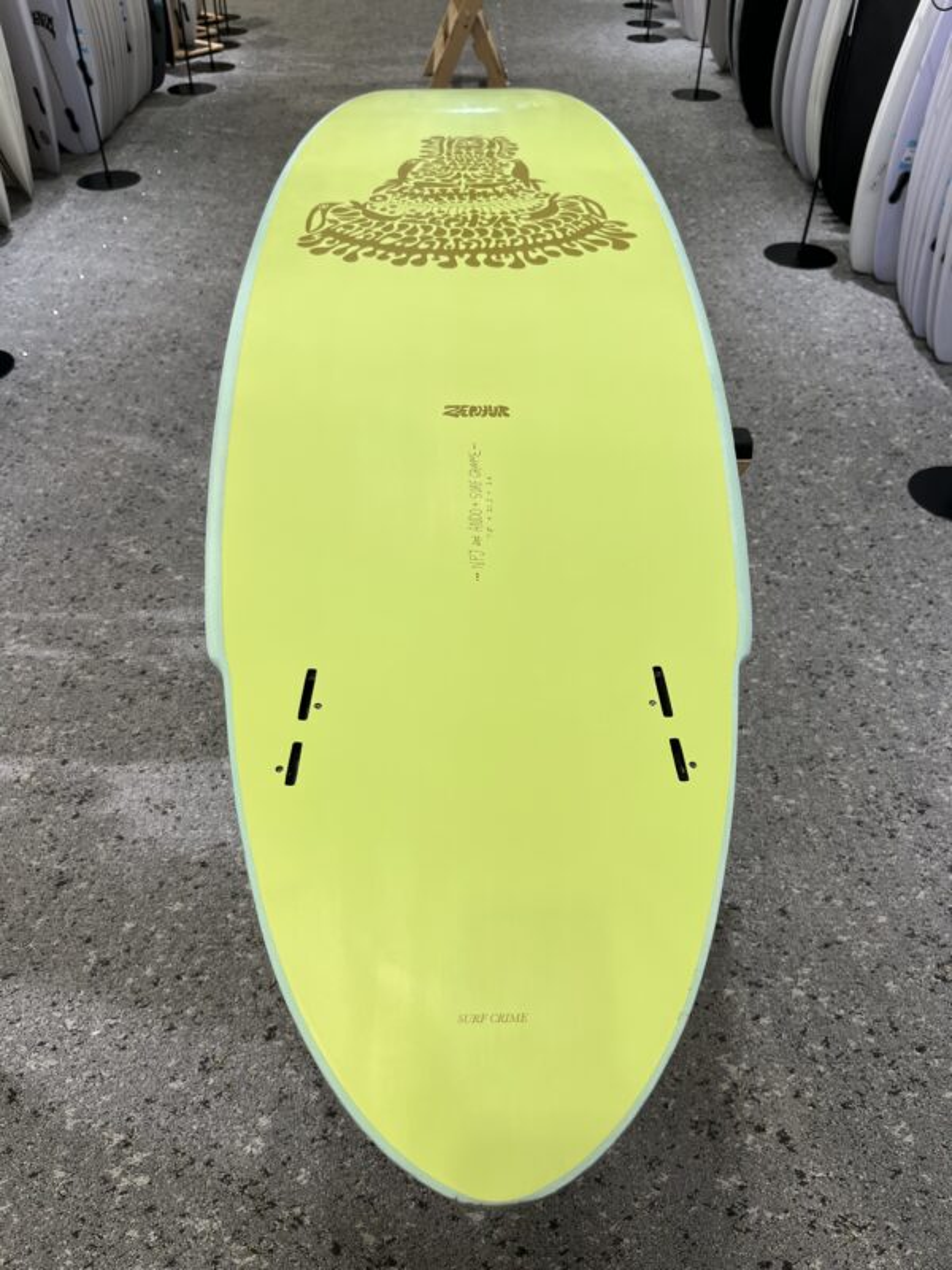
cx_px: 476
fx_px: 953
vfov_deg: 67.3
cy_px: 635
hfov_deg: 53.1
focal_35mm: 26
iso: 64
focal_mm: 5.1
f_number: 1.6
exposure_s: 1/120
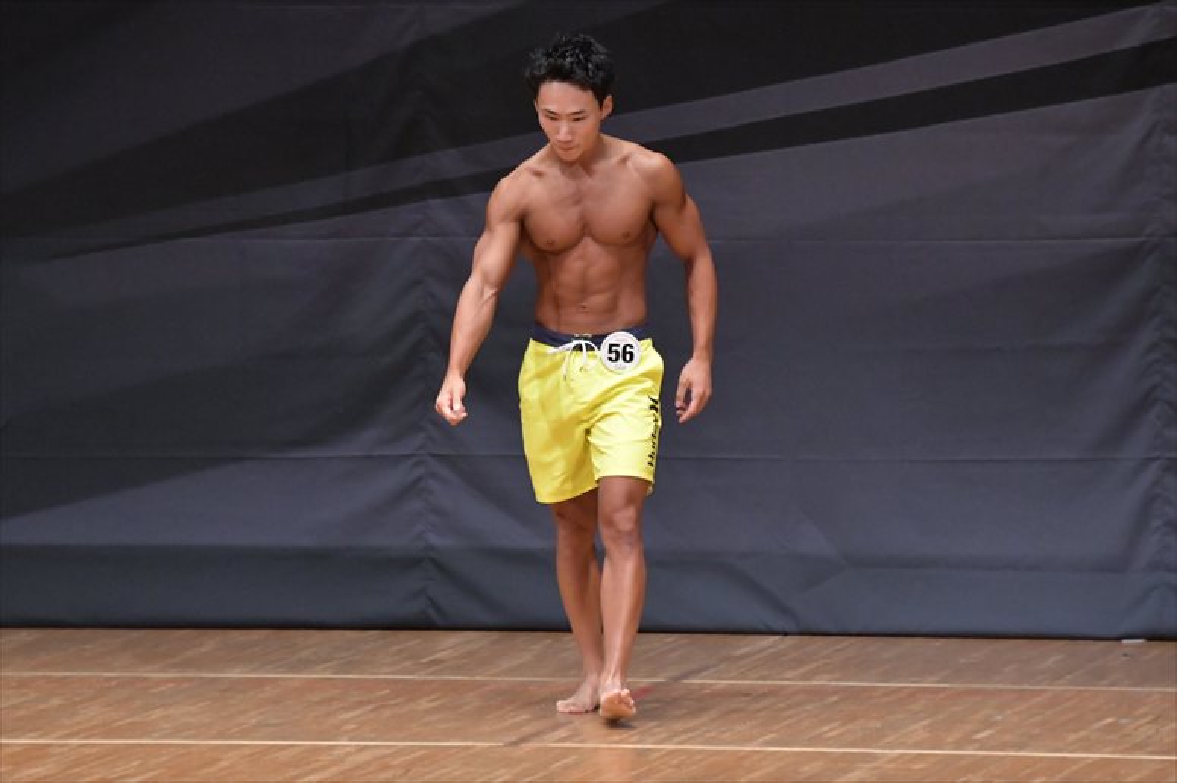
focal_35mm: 345
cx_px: 588
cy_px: 392
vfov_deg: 4.0
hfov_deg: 6.0
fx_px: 11274
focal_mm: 230
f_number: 5.6
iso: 6400
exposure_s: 1/400
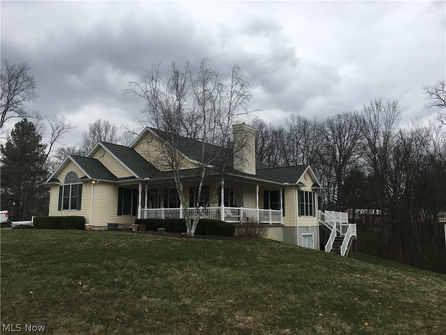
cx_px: 223
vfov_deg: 48.2
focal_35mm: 29
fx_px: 374
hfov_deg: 61.7
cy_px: 168
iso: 25
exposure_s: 1/1508
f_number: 2.2
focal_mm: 4.15
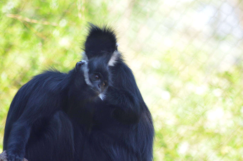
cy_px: 80
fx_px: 2324
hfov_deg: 6.0
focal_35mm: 345
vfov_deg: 4.0
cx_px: 122
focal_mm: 230
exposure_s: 1/500
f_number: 5
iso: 1100
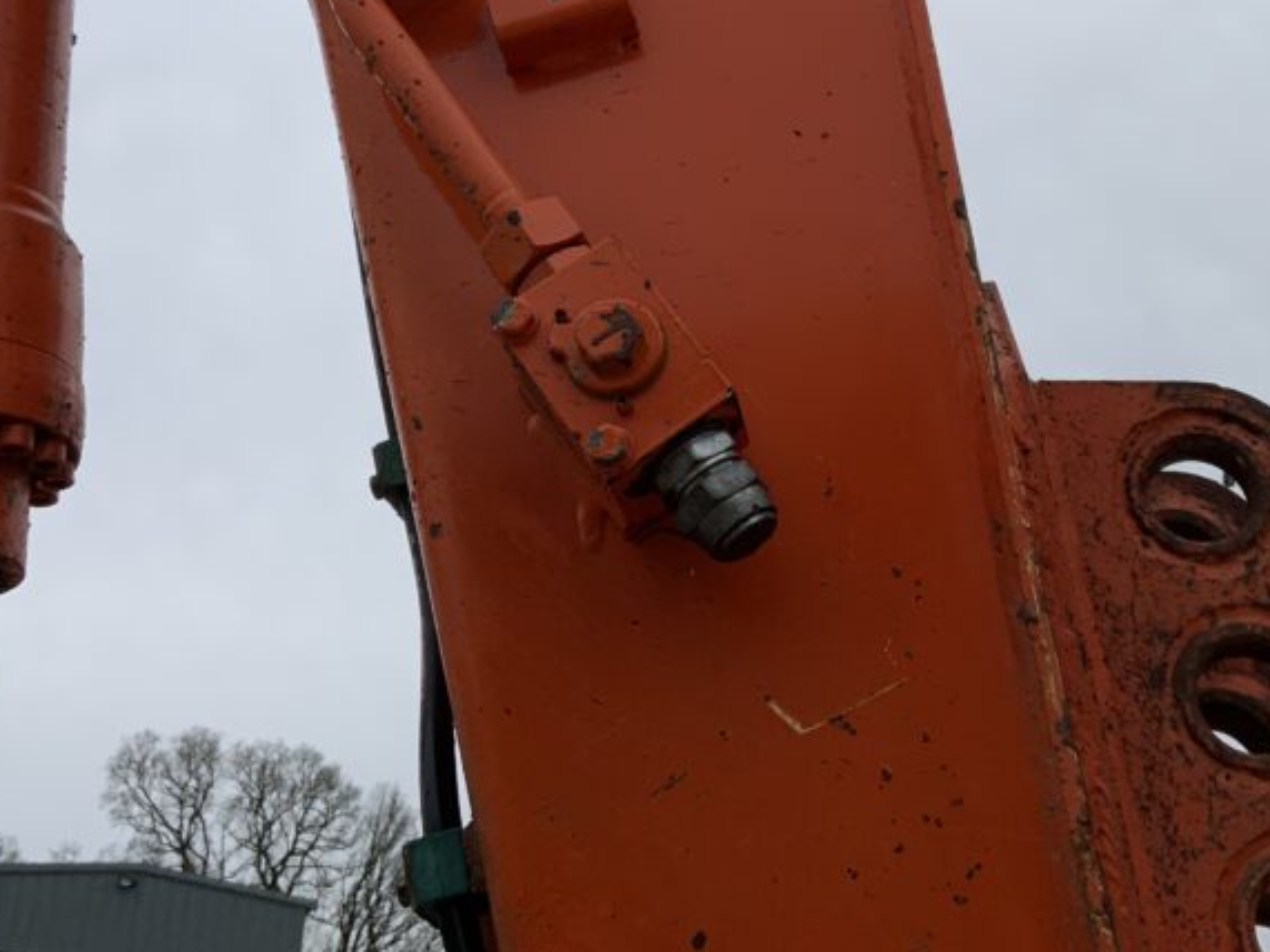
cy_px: 207
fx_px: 1907
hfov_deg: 36.8
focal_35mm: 52
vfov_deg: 27.5
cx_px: 714
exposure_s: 1/1076
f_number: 1.8
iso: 16
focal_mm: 3
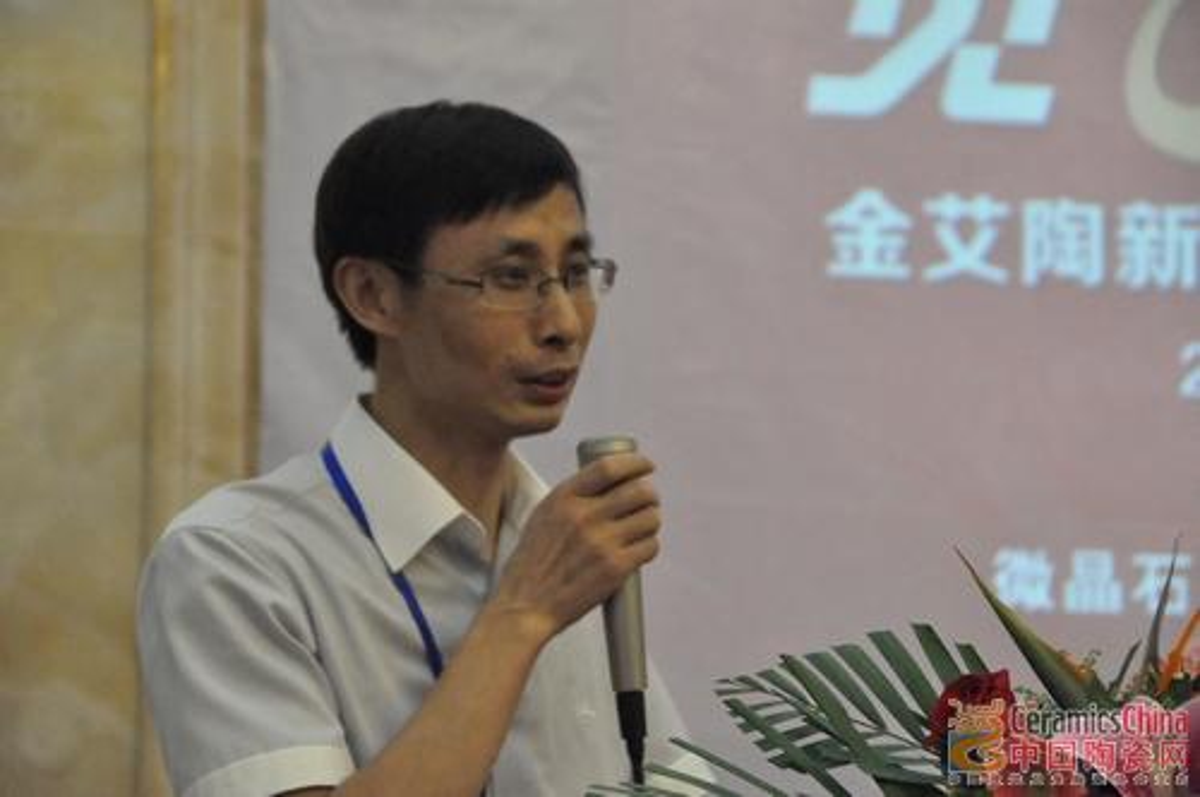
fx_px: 4494
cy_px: 398
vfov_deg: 10.1
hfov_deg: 15.2
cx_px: 600
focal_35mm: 135
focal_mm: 90
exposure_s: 1/320
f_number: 5.3
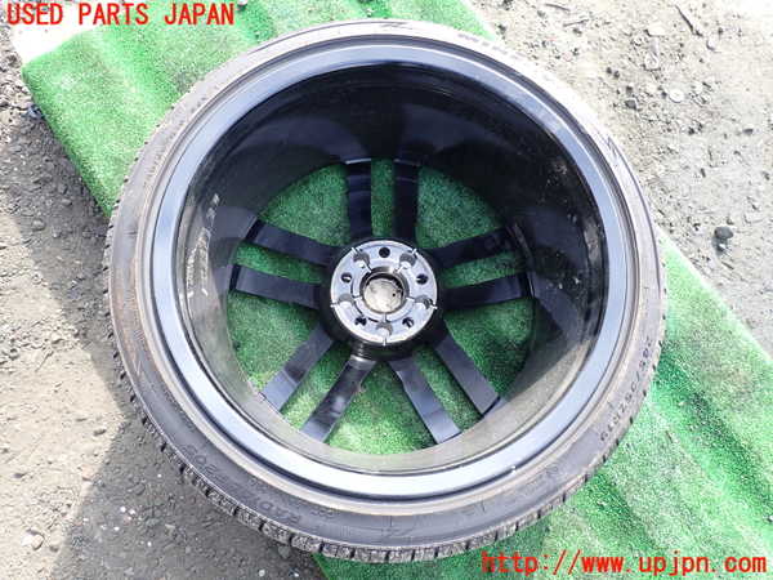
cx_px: 386
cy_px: 290
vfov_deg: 54.9
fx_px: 558
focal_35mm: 25
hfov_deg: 69.4
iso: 100
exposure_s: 1/80
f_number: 2.8
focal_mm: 4.5
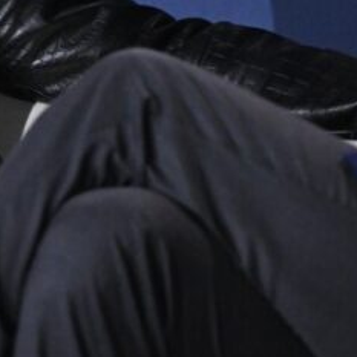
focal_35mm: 1568
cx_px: -58
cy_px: -77
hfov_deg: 1.1
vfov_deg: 1.1
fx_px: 18295
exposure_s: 1/400
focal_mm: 500
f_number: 5.6
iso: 3200
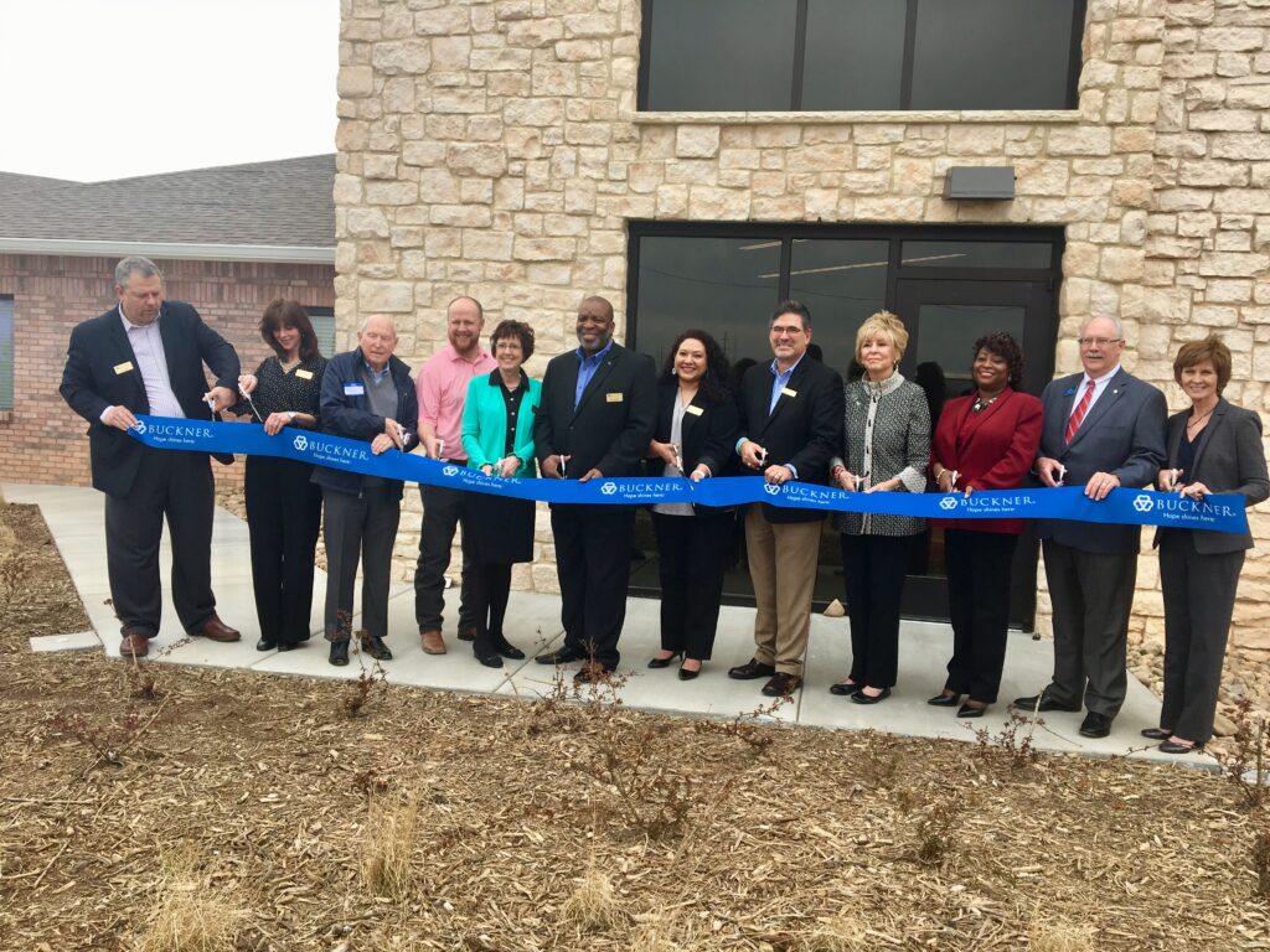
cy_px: 476
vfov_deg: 48.2
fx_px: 1064
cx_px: 635
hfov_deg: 61.7
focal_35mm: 29
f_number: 2.2
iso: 25
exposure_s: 1/651
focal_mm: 4.15
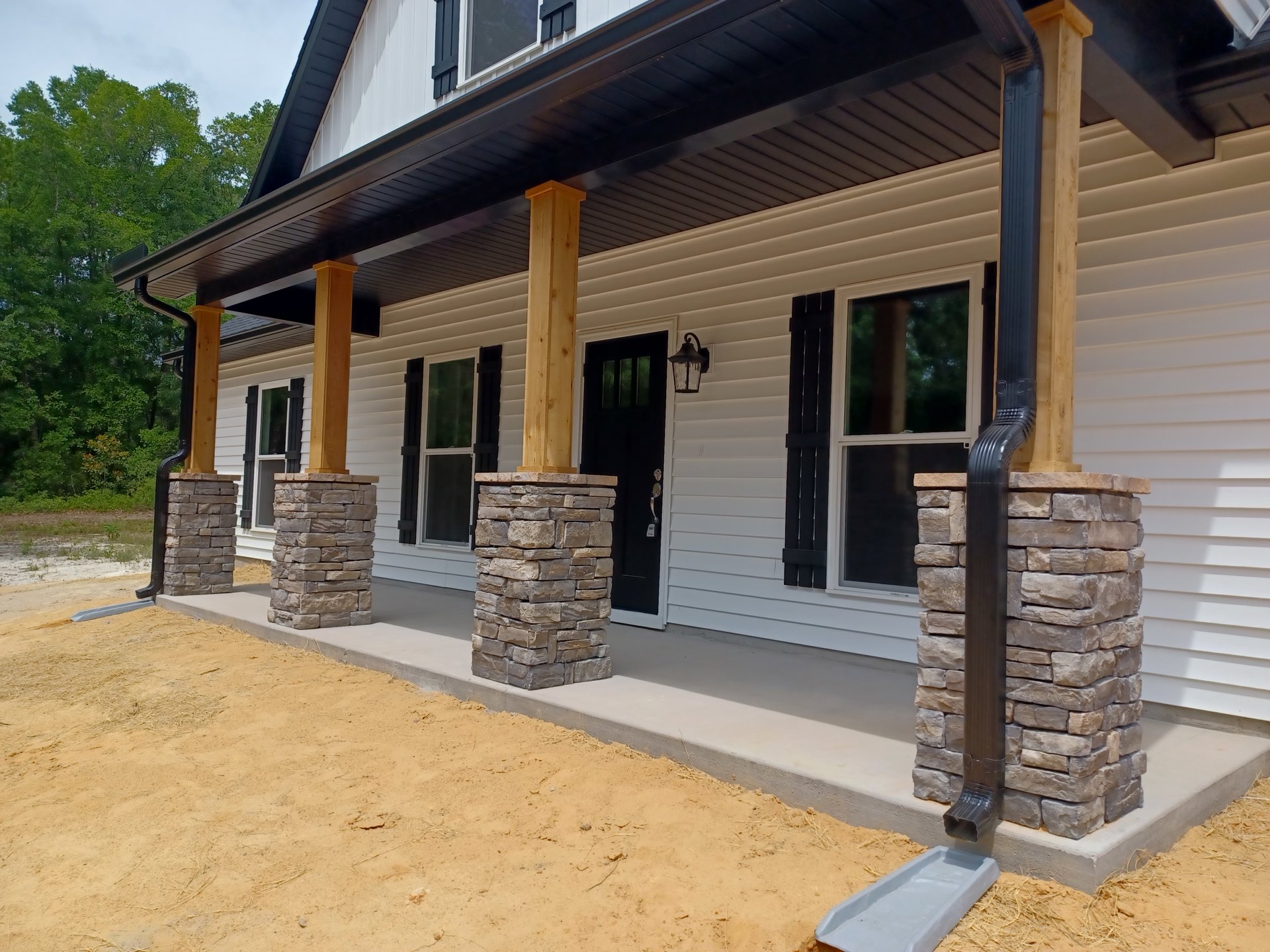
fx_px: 917
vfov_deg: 54.9
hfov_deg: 69.4
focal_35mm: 25
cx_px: 635
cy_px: 476
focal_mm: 4.6
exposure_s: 1/421
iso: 32
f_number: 1.8
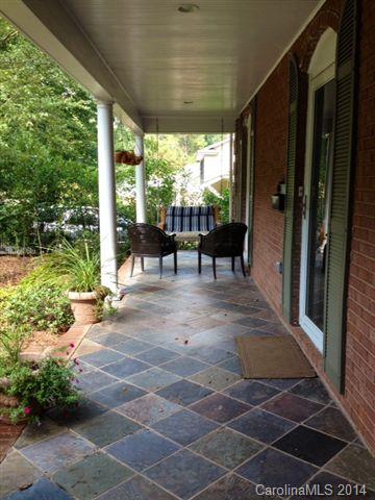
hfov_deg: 40.7
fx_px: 506
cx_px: 188
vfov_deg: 52.6
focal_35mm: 35
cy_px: 250
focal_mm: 4.28
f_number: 2.4
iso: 50
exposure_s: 1/140
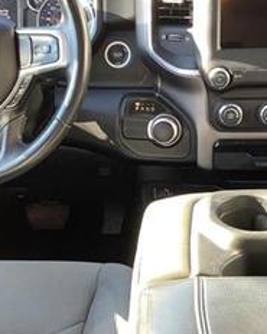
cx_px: 126
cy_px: 168
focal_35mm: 66
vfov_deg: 28.7
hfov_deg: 23.2
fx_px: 651
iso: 64
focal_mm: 3.3
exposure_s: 1/60
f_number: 2.4
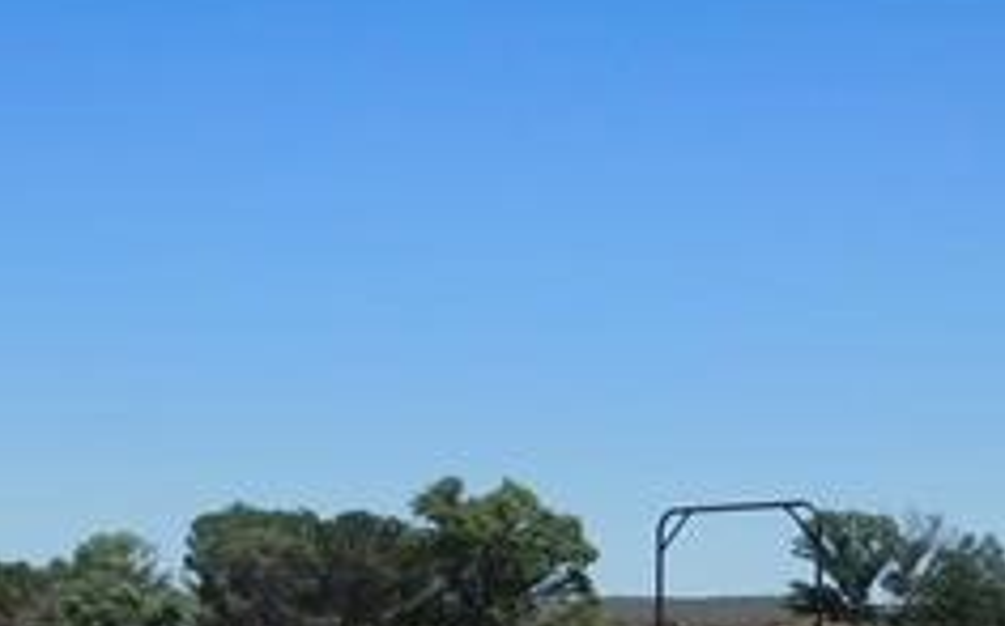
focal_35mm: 91
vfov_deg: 14.1
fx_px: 2490
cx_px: 268
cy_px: 620
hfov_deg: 22.6
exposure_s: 1/500
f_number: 7.4
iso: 125
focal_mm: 8
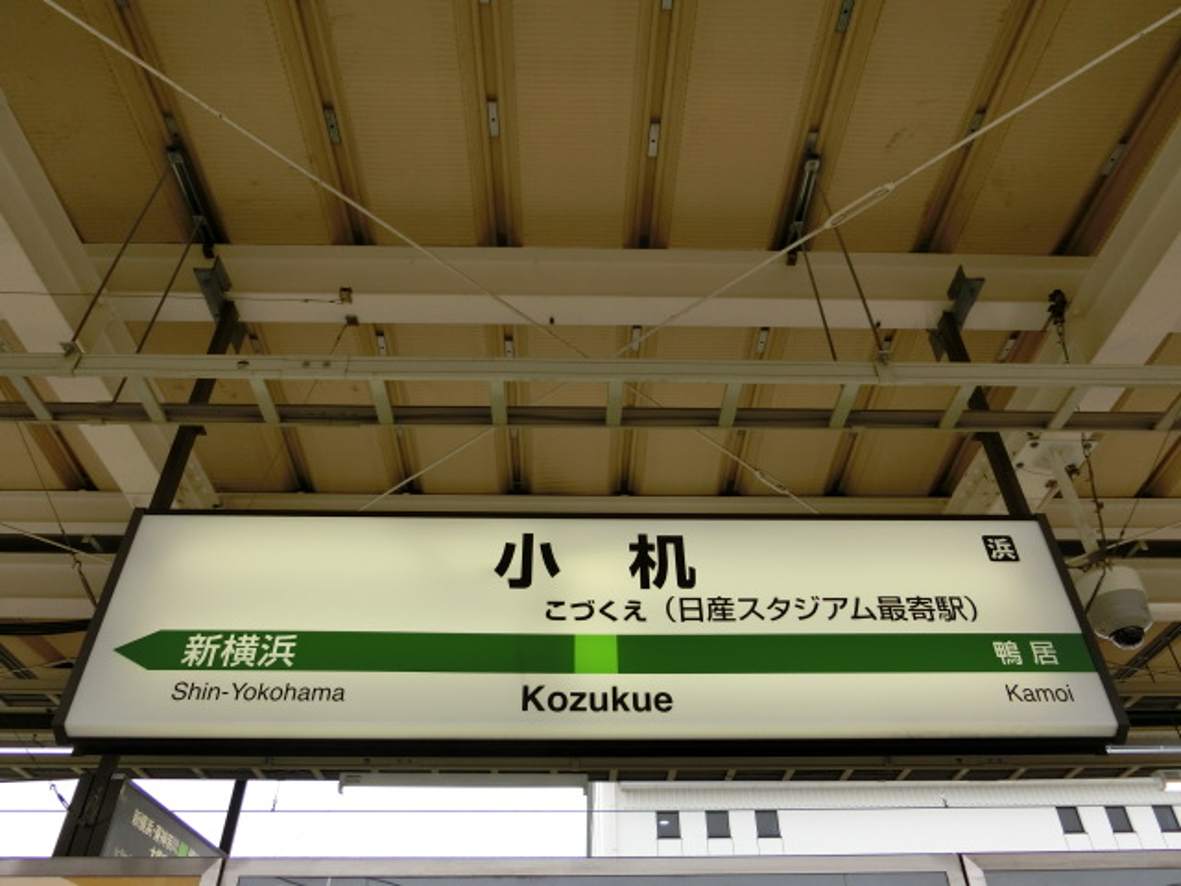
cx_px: 590
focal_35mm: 25
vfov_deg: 54.9
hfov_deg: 69.4
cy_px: 443
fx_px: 853
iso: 80
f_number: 3.5
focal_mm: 4.5
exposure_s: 1/125
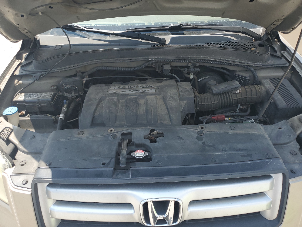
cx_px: 151
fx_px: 227
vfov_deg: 53.1
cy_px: 114
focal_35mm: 26
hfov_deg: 67.3
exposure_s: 1/1111
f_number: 1.5
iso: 50
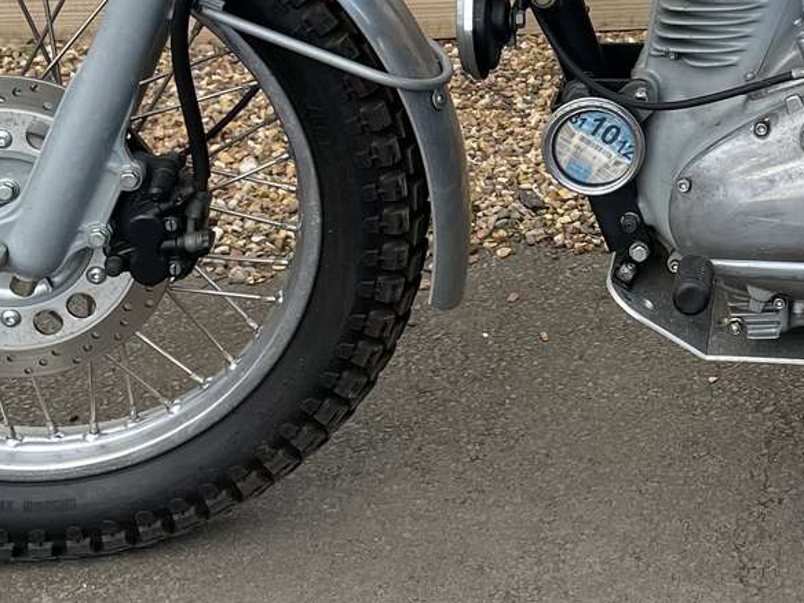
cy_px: -110
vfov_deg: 16.0
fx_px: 2067
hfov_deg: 21.2
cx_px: 825
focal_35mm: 89
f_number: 1.6
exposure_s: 1/502
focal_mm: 4.2
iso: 32
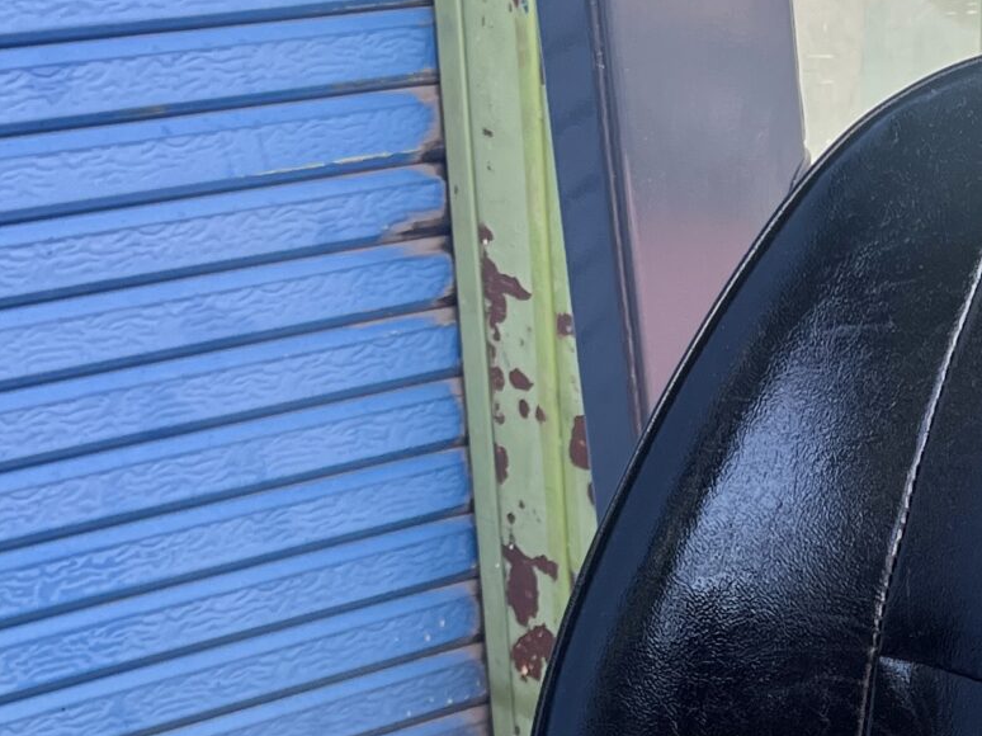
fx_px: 2439
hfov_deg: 22.6
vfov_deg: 16.1
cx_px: 708
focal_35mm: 86
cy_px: 1002
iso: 50
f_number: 1.6
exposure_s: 1/563
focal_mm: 5.1
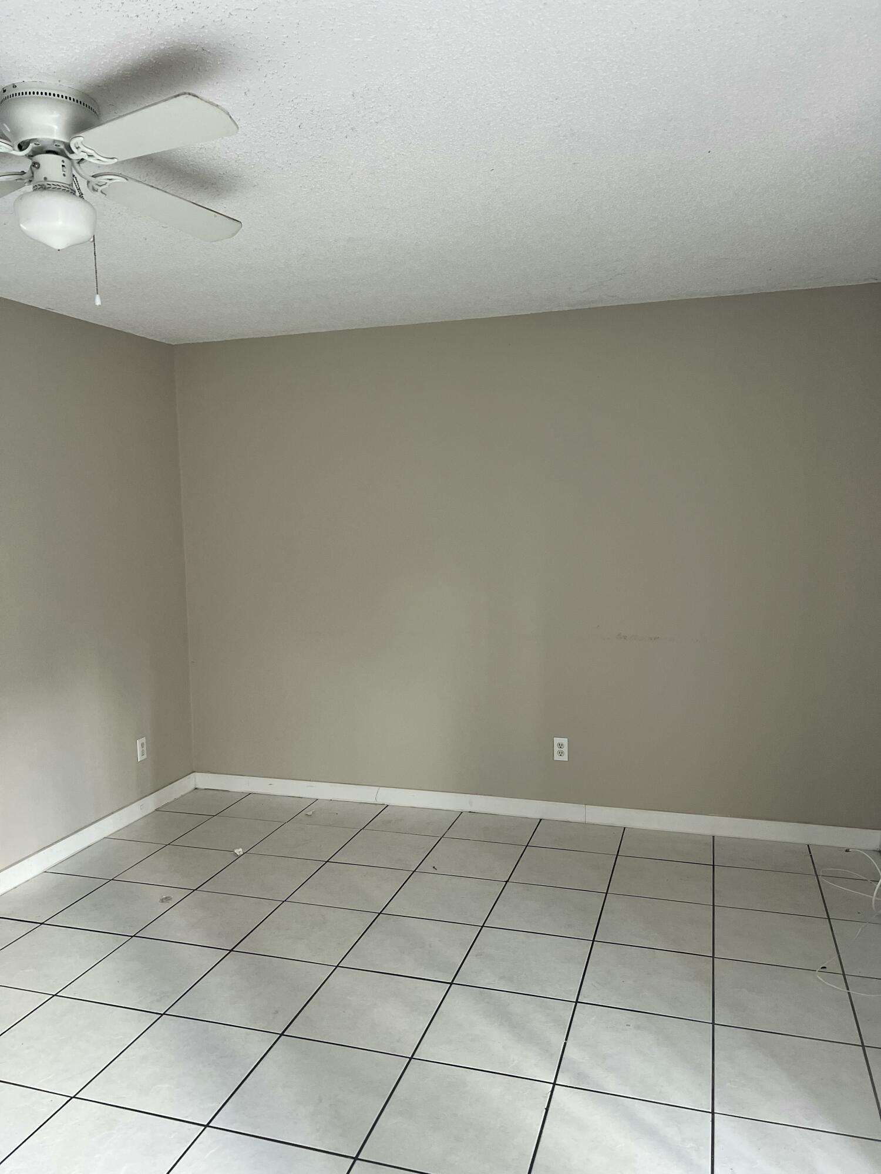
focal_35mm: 26
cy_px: 587
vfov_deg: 67.3
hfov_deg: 53.1
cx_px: 440
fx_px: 882
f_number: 1.5
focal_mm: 5.7
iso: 125
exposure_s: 1/107
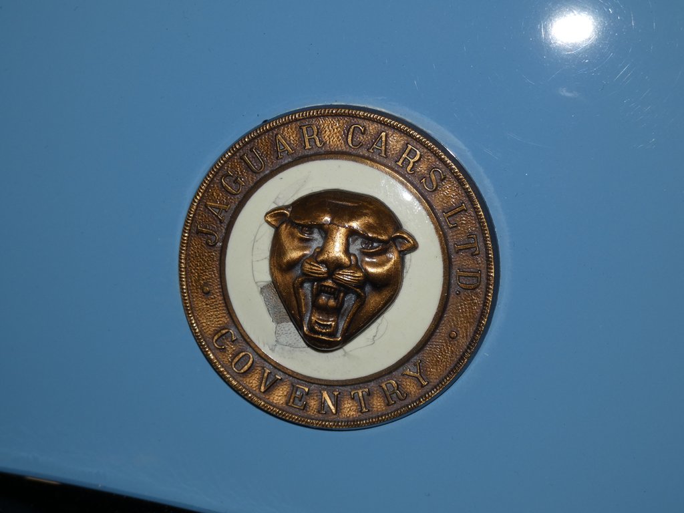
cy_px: 256
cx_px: 342
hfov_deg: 13.4
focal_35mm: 147
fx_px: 2905
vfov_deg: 10.1
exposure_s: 1/250
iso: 80
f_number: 5.4
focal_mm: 26.3
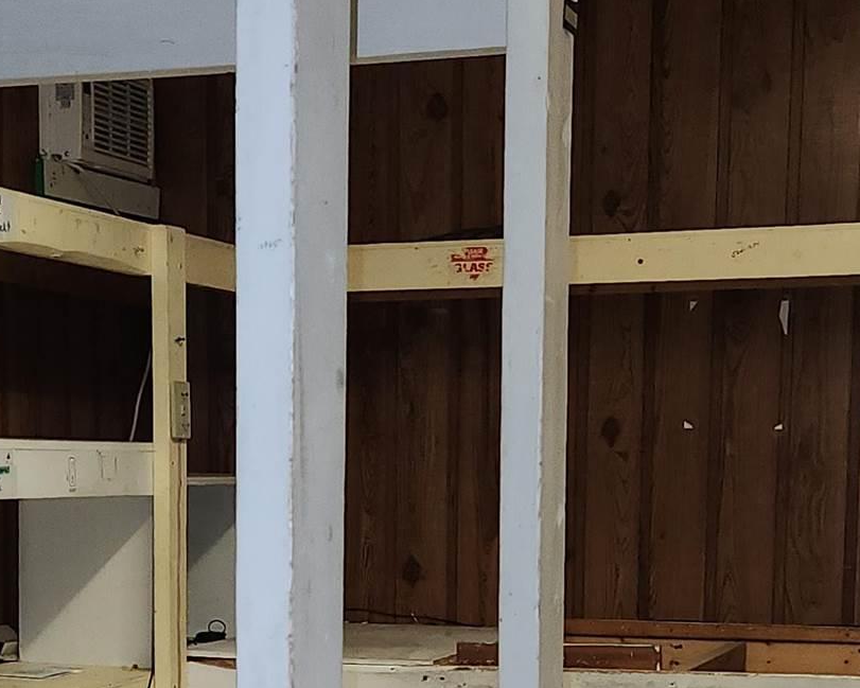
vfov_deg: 17.5
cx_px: 309
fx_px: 2164
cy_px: 741
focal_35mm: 85
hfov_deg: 22.4
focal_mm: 5.4
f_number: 1.8
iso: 125
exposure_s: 1/24
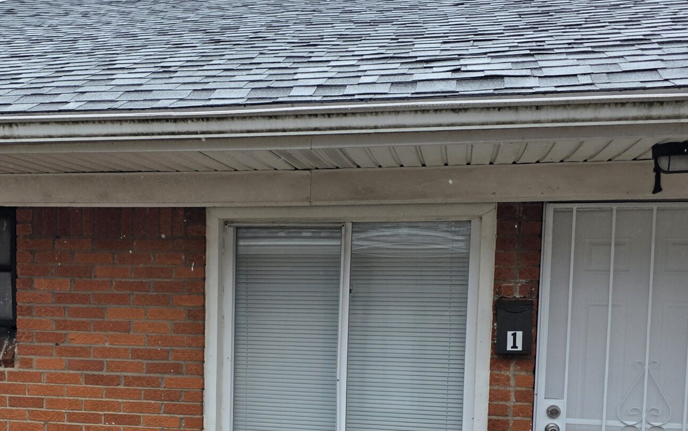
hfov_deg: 41.5
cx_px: 251
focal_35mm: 48
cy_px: 399
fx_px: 900
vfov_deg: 25.9
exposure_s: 1/359
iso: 40
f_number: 1.7
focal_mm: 6.3
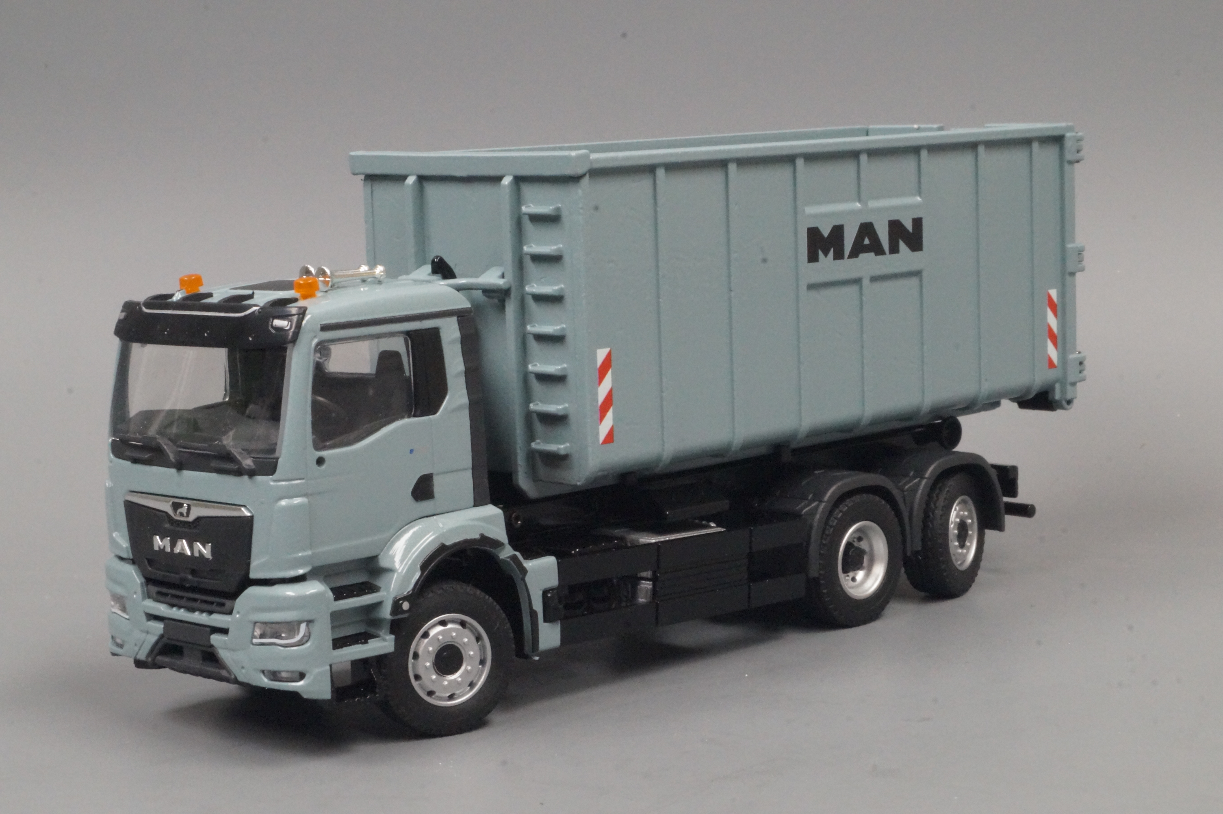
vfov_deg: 18.2
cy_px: 407
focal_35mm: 75
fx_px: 2547
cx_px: 612
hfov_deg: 27.0
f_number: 29
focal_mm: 50
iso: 3200
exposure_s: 1/6
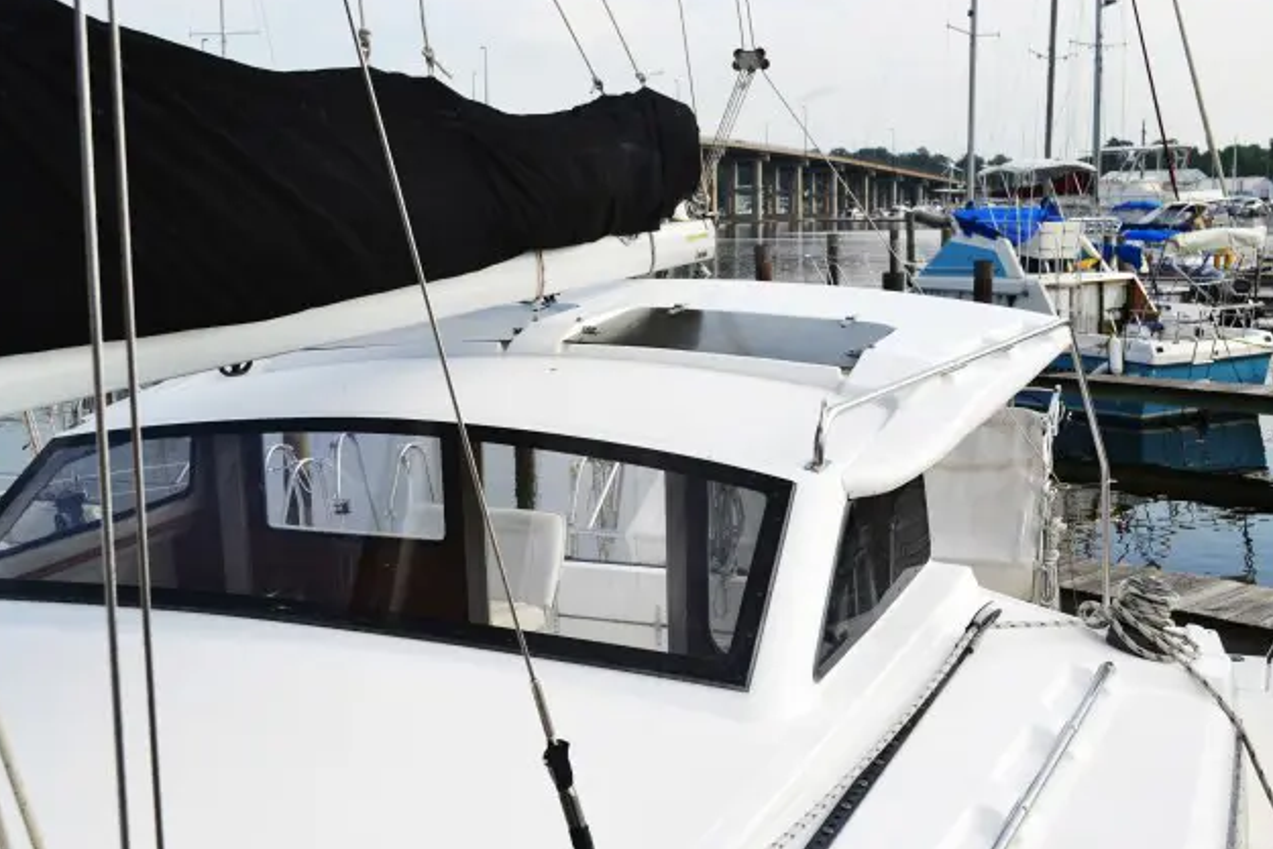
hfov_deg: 45.4
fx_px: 1521
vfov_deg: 31.2
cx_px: 642
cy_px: 420
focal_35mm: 43
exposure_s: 1/200
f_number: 7.1
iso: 100
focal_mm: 28
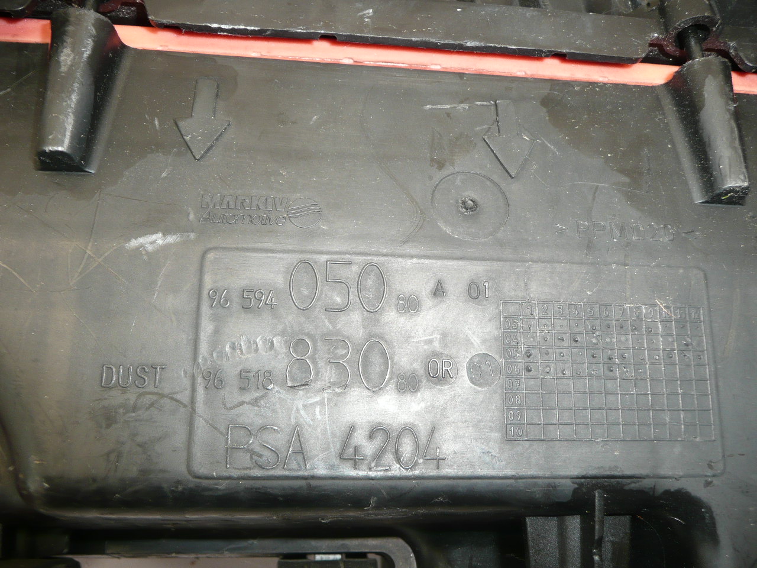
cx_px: 378
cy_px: 284
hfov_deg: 63.4
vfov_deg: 49.7
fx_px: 612
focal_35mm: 28
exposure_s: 1/30
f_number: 3.3
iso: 100
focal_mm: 4.6
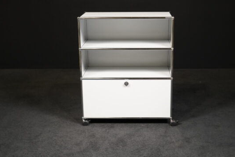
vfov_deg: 25.5
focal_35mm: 53
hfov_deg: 37.5
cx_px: 125
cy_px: 71
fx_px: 346
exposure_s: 1/100
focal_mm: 47
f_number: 7.1
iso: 5000
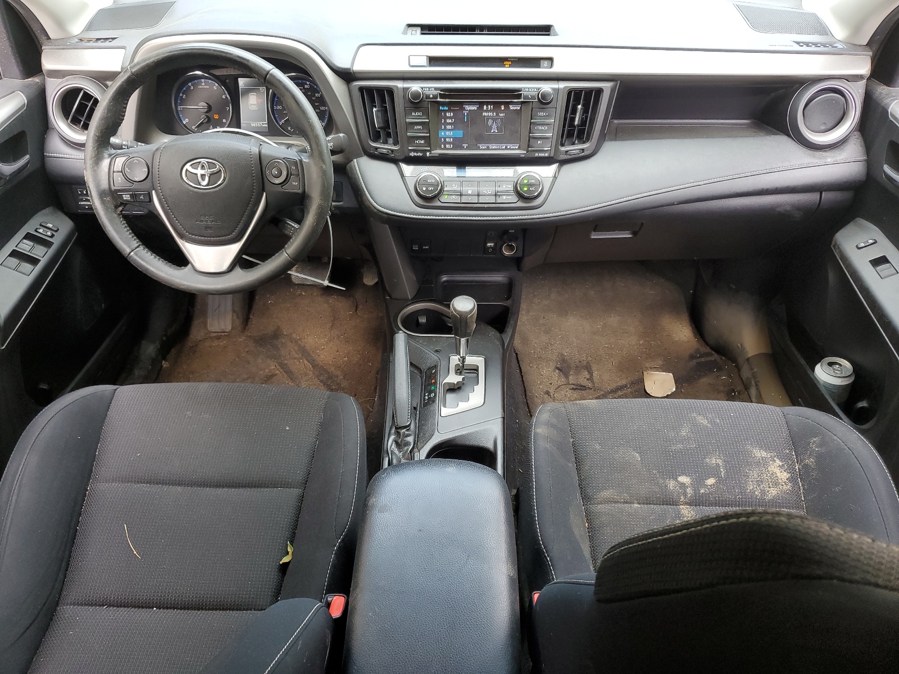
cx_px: 450
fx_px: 675
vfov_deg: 53.1
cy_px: 337
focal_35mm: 26
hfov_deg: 67.3
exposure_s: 1/60.2
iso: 61
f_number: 1.5
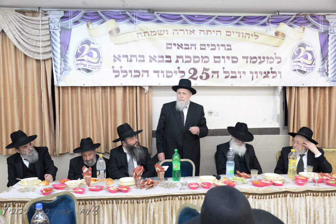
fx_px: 317
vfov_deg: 38.9
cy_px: 112
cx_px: 168
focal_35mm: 34
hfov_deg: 55.8
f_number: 6.3
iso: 2000
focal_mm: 34
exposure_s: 1/80
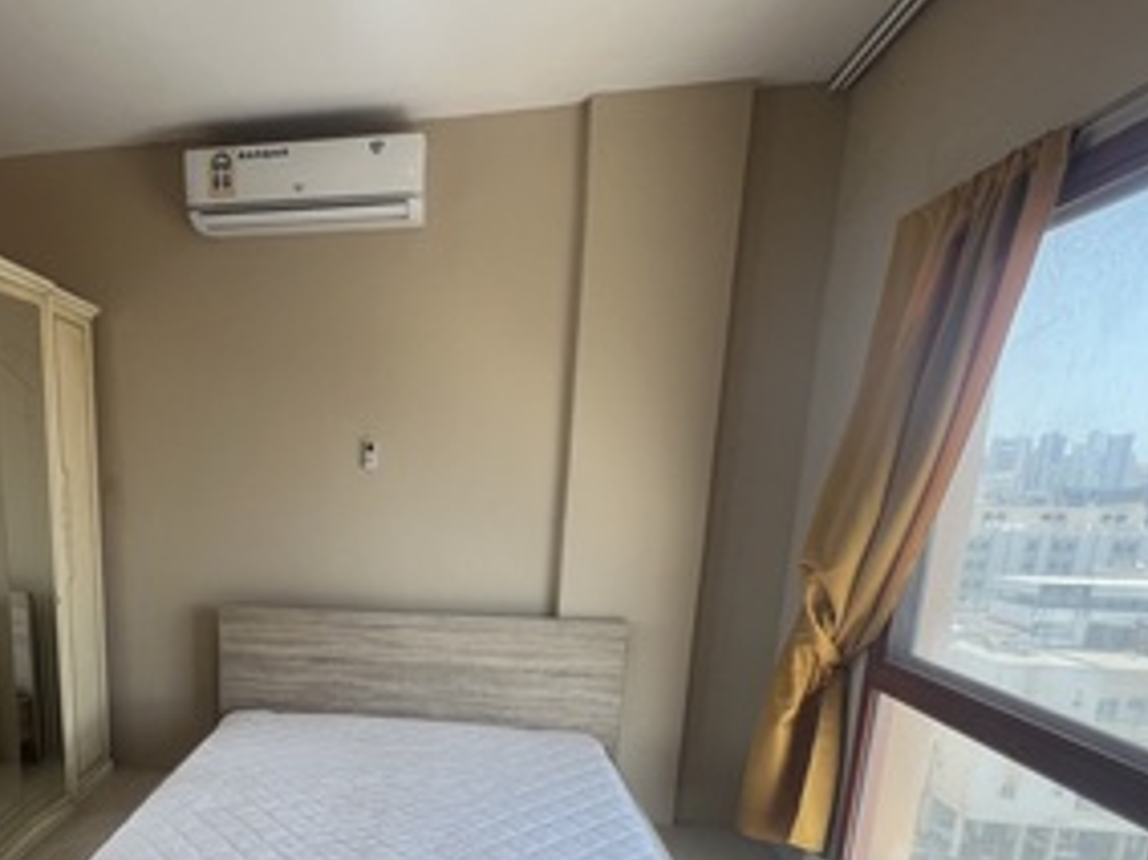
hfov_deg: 74.2
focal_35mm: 21
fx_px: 696
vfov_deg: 60.6
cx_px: 306
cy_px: 623
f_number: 1.8
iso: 50
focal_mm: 1.57
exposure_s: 1/48
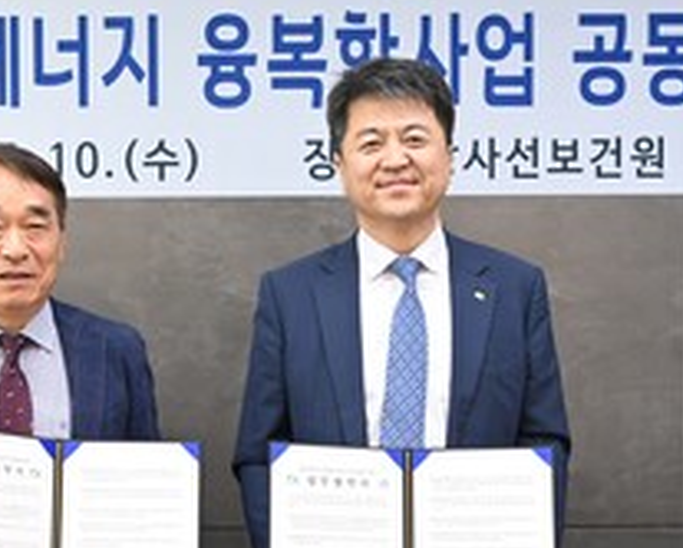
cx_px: 201
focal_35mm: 76
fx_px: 1538
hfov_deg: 24.9
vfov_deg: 20.2
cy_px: 324
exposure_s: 1/125
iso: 800
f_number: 2.8
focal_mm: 28
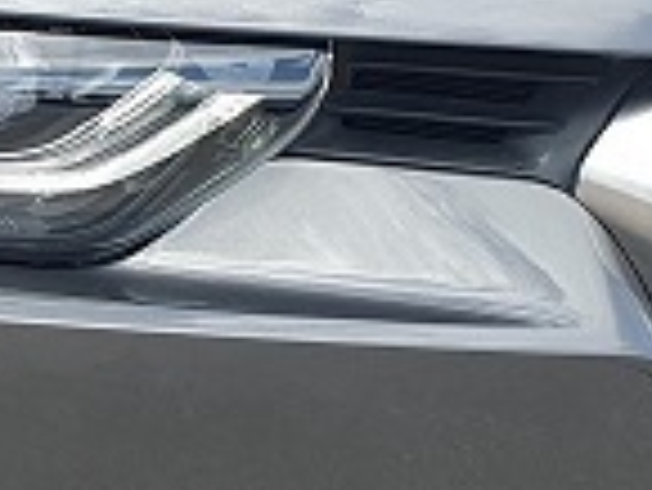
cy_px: 288
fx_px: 2696
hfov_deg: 13.2
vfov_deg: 10.4
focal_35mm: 143
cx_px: -265
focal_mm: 4.32
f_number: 2.4
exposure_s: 1/483
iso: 50
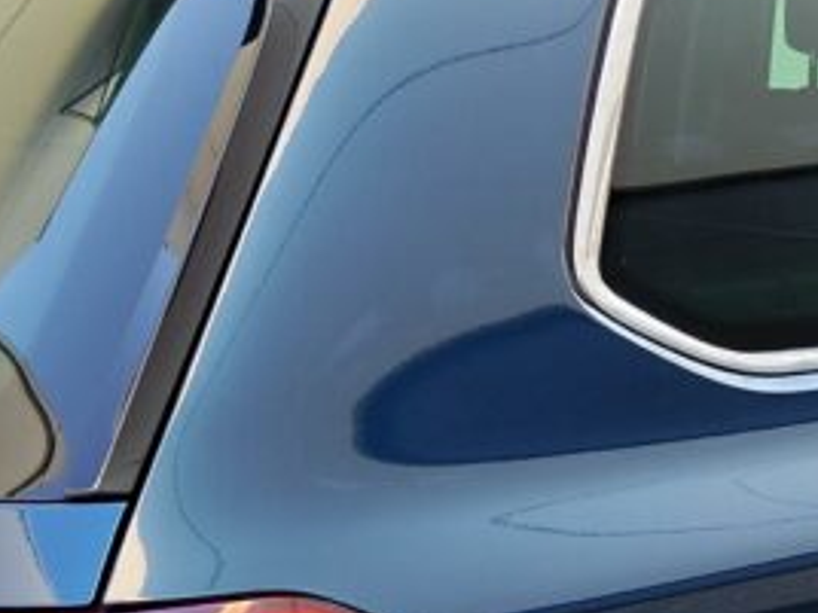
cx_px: 723
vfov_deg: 14.1
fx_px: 2434
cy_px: 640
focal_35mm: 103
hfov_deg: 18.8
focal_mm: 7.01
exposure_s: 1/128
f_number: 1.69
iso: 50
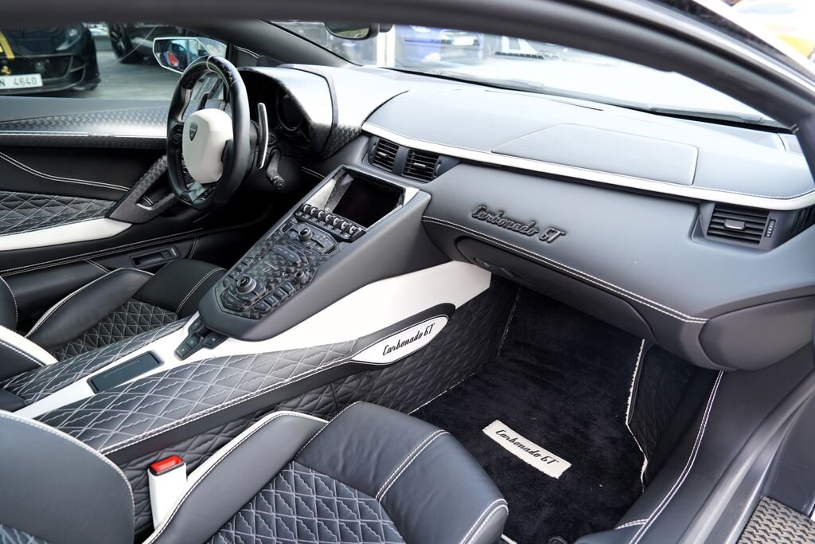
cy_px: 272
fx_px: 543
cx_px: 408
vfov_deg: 53.1
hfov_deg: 73.7
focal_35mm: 24
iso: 125
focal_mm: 24
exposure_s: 1/60
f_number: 4
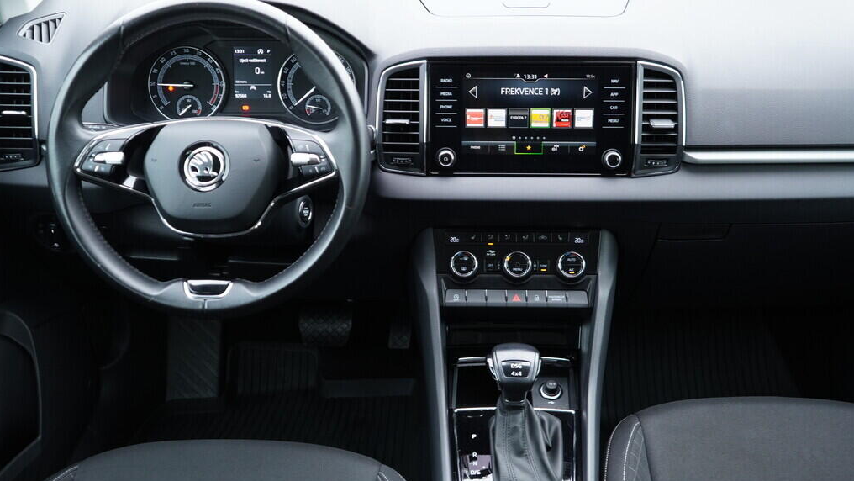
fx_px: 861
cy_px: 233
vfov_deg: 31.2
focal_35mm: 38
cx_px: 426
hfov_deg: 52.8
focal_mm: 24
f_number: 2.8
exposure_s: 1/40
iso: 500
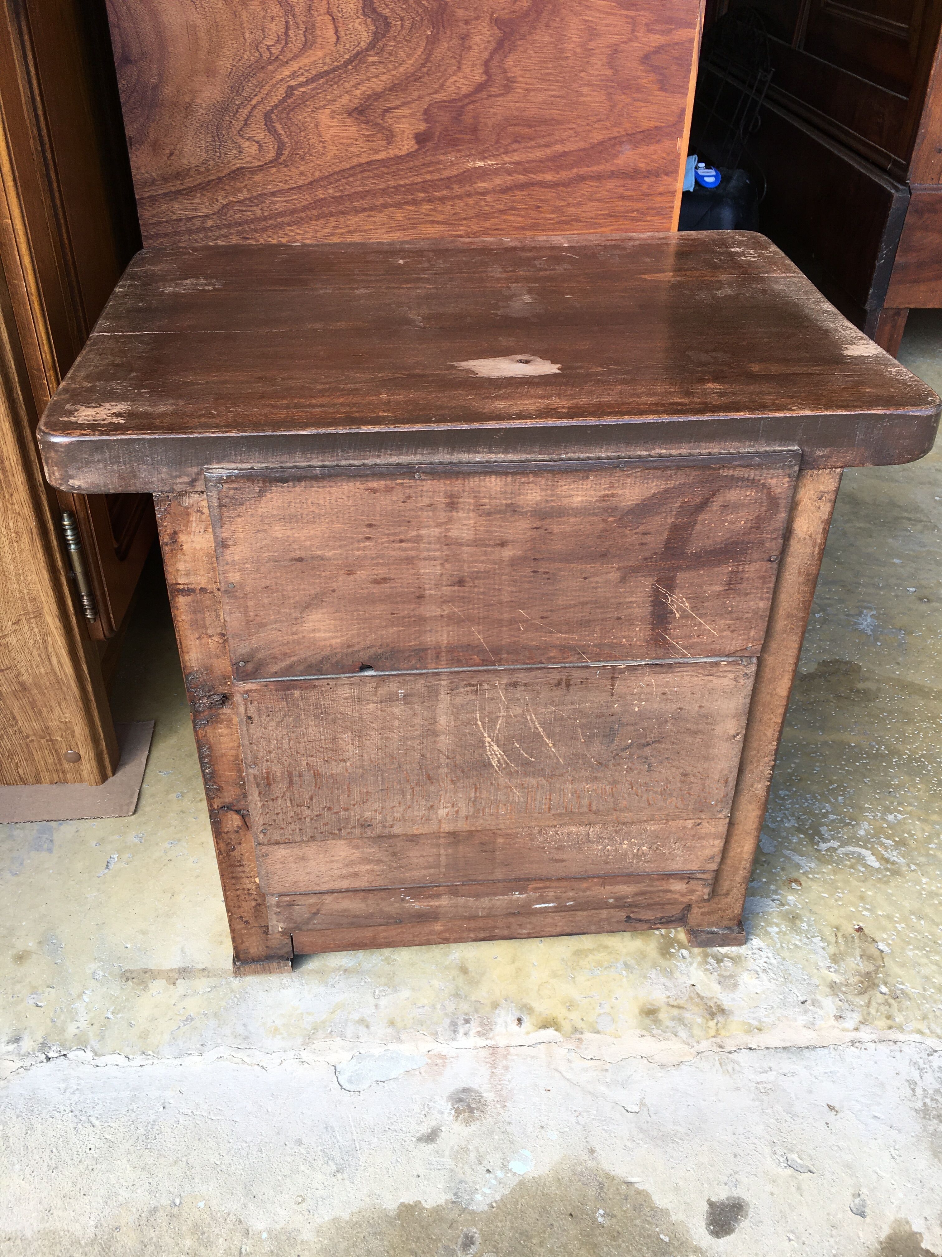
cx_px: 471
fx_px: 1052
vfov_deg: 61.7
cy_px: 628
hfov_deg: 48.2
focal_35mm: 29
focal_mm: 4.15
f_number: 2.2
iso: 25
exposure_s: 1/153
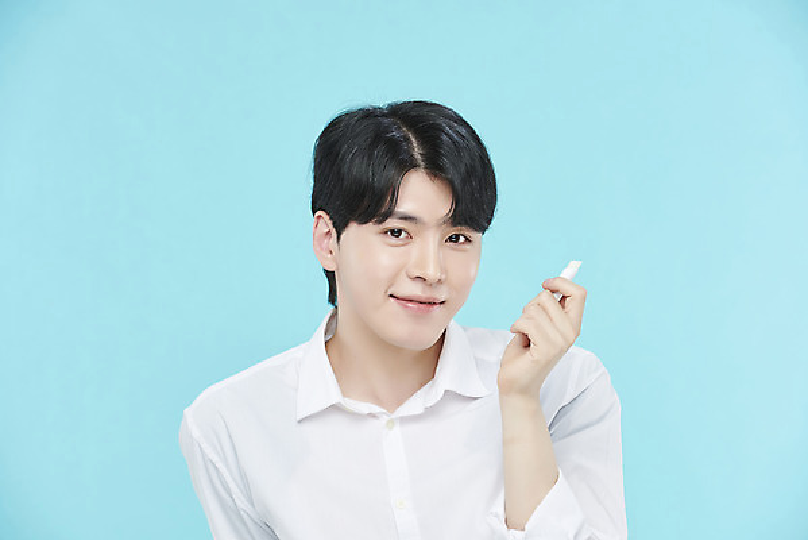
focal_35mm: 130
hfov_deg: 15.8
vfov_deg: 10.6
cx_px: 404
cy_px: 270
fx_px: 2919
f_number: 7.1
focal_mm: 130
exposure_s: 1/125
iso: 64
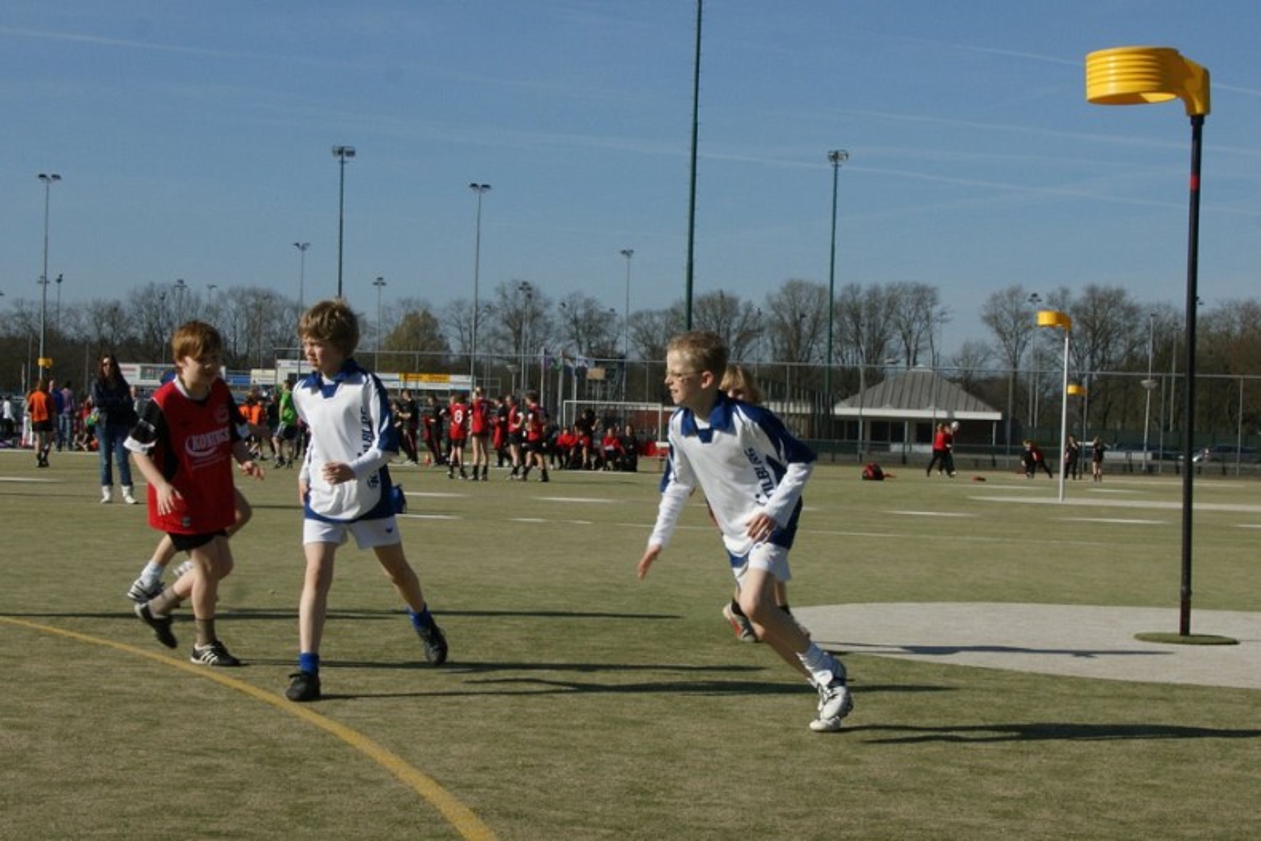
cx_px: 630
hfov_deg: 46.4
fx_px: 1471
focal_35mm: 42
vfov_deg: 31.9
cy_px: 420
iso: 200
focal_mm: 28
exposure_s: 1/320
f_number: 13
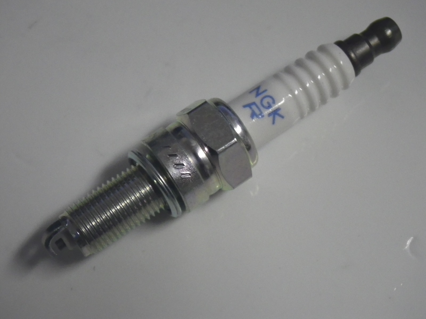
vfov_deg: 19.1
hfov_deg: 25.3
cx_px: 213
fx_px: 948
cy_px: 160
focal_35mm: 77
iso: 640
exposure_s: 1/100
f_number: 4.8
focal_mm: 13.7
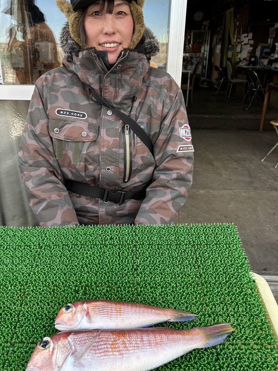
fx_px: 321
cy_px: 171
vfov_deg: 59.9
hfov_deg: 46.7
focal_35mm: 30
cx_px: 124
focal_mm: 5.96
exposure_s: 1/264
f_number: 1.6
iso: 40
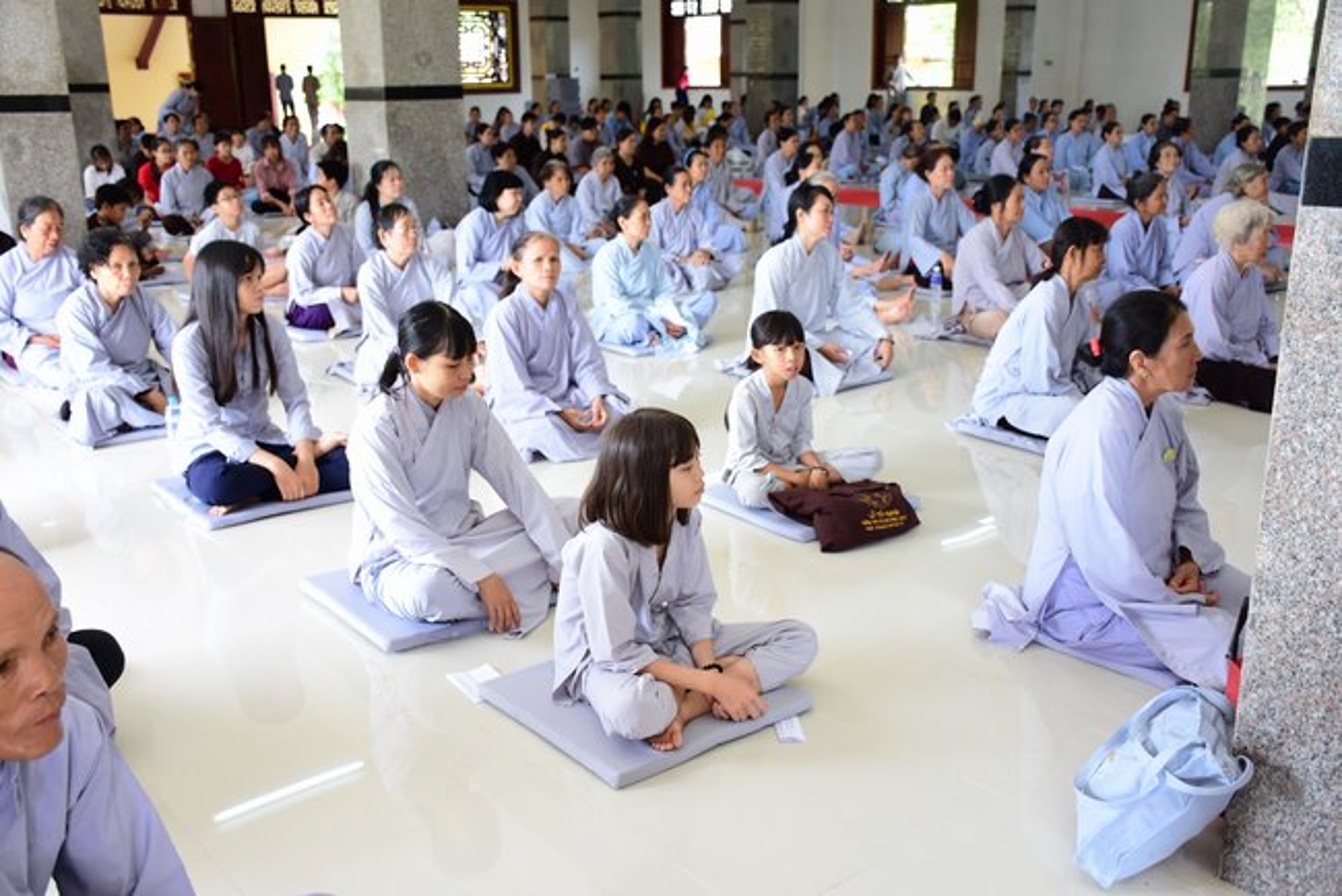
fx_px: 1343
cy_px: 448
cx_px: 671
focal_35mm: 36
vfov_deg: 36.9
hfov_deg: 53.1
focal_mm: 24
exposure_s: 1/100
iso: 640
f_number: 3.8
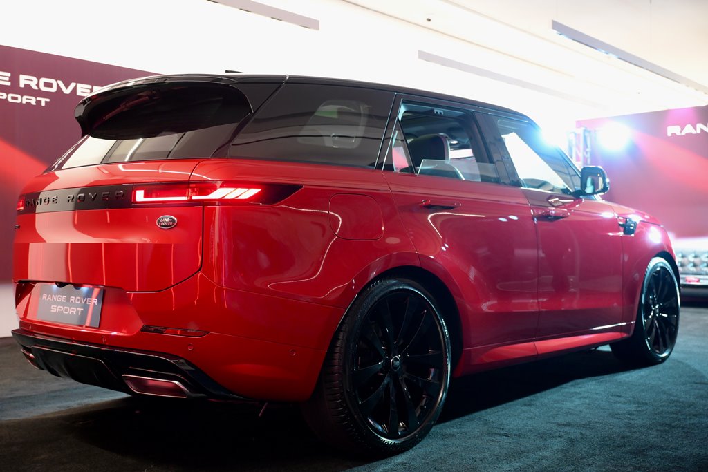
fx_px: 747
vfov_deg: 35.1
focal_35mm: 38
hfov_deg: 50.7
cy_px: 236
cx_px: 354
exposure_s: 1/50
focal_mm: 38
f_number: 2.8
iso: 1600
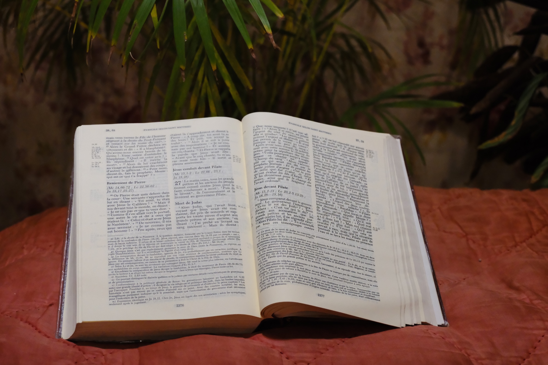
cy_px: 182
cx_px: 274
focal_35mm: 58
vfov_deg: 23.4
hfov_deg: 34.5
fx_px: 883
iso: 6400
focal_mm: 38.5
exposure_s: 1/90
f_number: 4.5
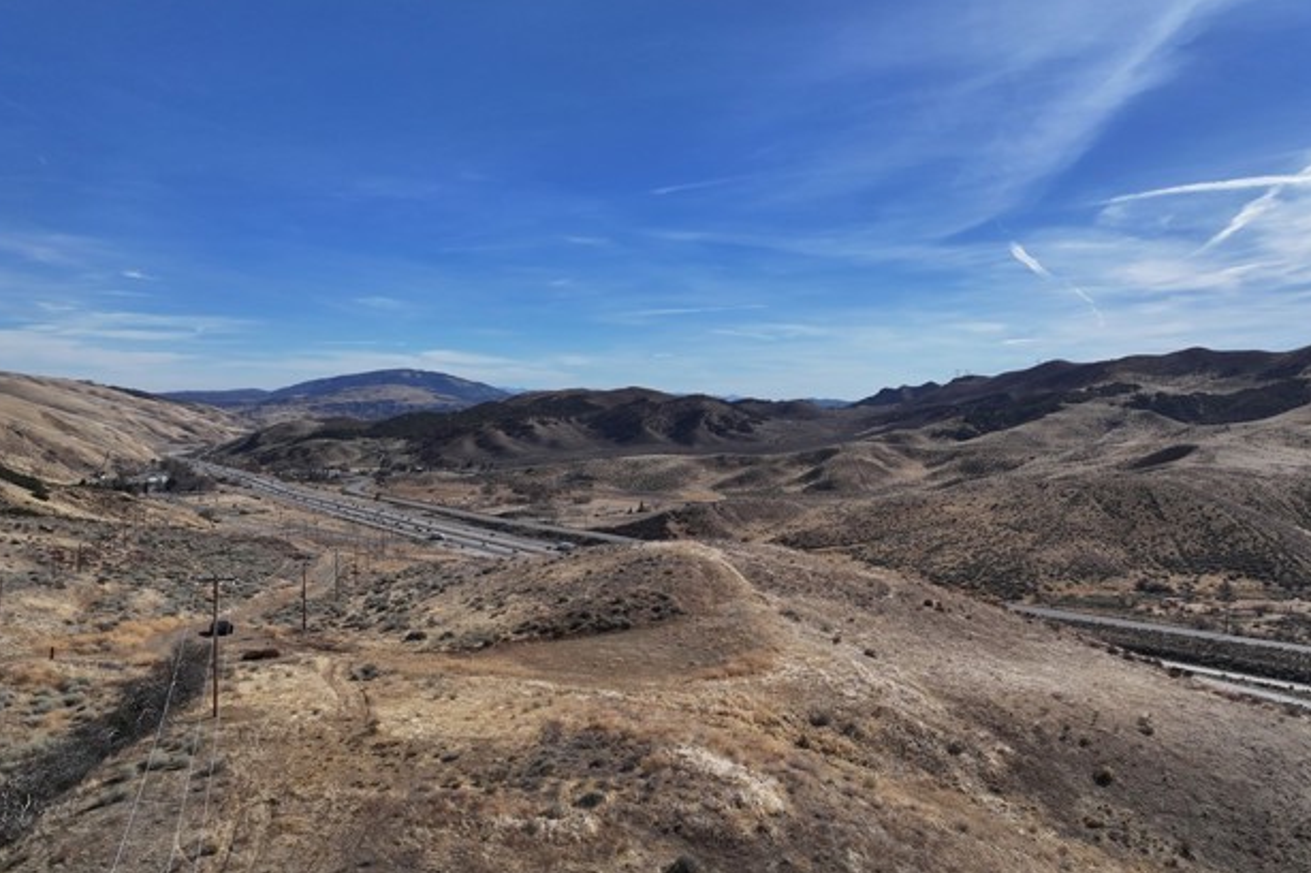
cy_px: 436
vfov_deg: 49.5
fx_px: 947
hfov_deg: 69.4
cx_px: 649
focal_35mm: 26
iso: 200
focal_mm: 12.29
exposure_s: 1/500
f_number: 2.8
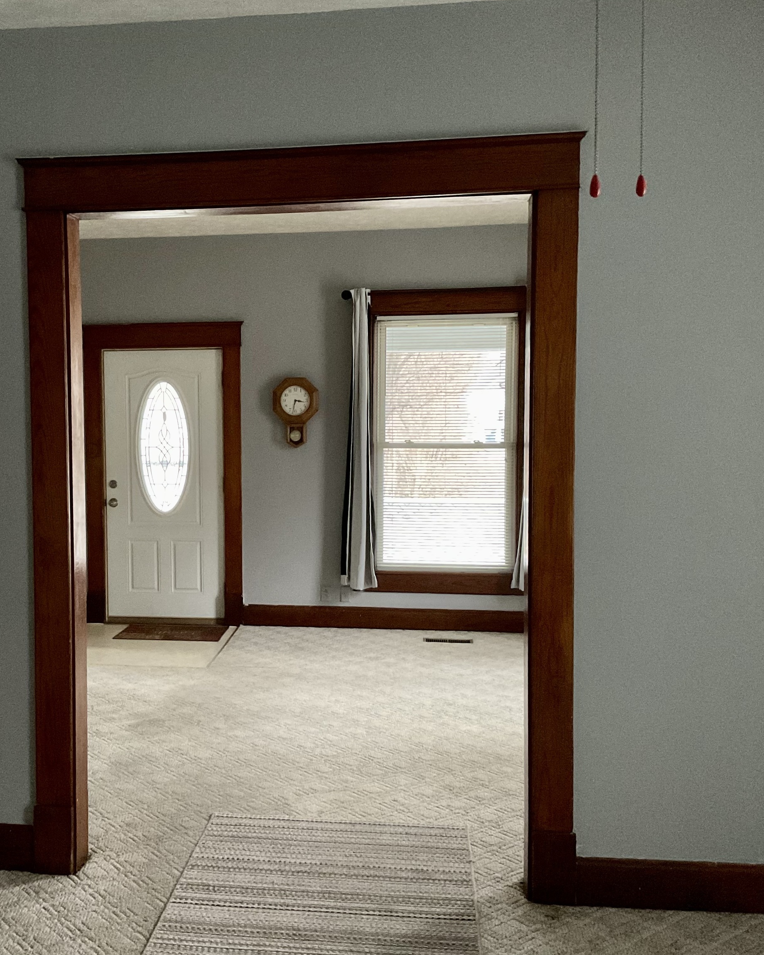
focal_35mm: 38
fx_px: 1074
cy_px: 478
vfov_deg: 47.9
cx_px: 259
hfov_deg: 38.7
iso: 500
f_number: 1.8
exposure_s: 1/30
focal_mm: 3
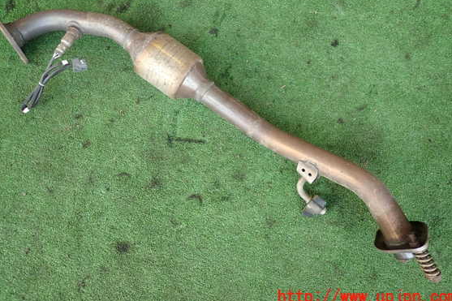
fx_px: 351
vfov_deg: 46.2
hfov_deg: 65.5
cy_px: 125
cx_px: 217
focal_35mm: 28
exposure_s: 1/60
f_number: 2
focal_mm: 4.5
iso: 100
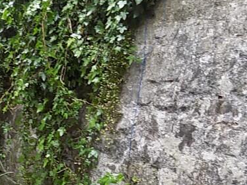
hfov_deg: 30.6
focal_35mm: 63
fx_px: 449
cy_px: 172
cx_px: 89
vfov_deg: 22.6
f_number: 3.1
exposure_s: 1/30
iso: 80
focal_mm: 4
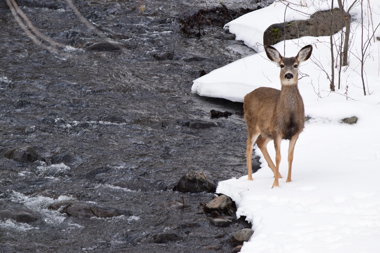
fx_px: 4750
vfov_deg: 3.1
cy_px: 126
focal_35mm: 450
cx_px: 190
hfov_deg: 4.6
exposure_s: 1/200
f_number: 10
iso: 400
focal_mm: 300
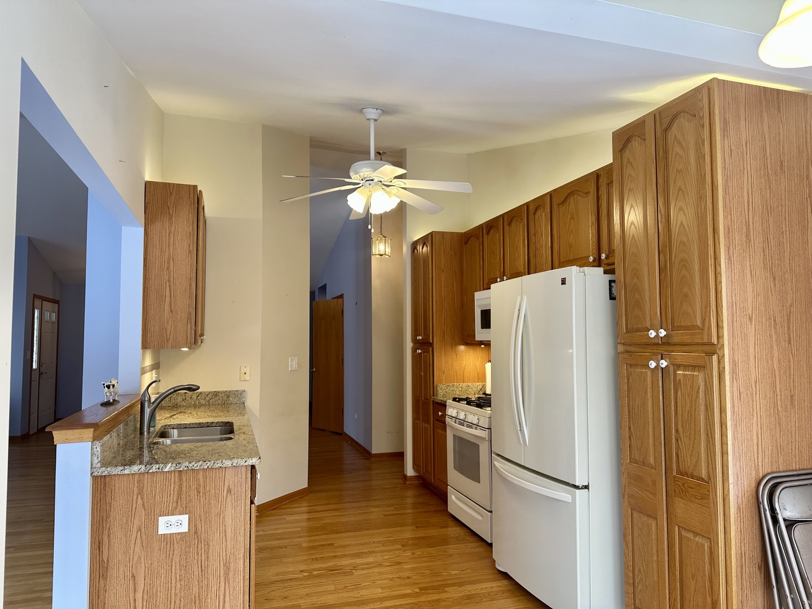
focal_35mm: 24
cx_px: 406
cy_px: 304
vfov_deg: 56.8
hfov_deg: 71.6
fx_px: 563
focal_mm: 6.86
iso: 80
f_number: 1.78
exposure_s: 1/120
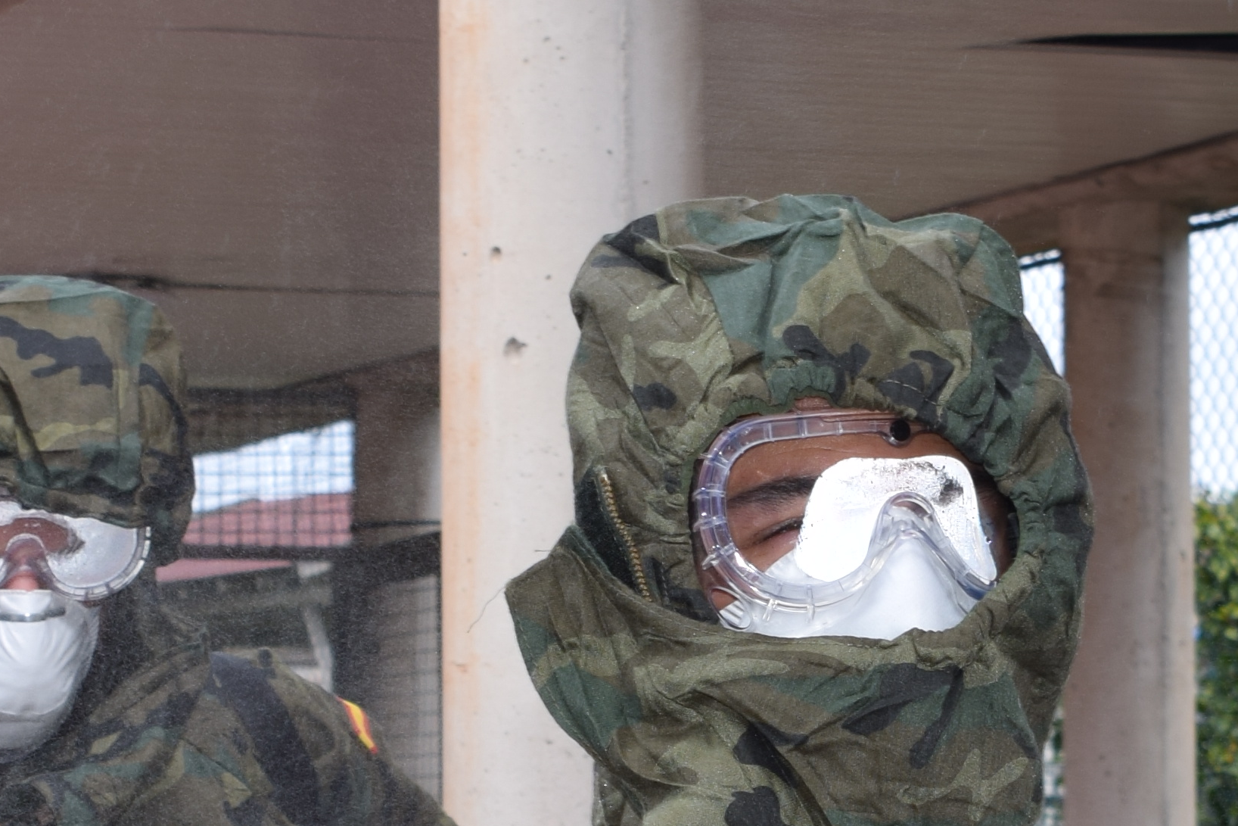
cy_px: 848
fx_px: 4918
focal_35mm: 143
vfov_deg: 9.5
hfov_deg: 14.3
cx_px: 652
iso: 100
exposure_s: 1/160
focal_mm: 26
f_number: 6.3
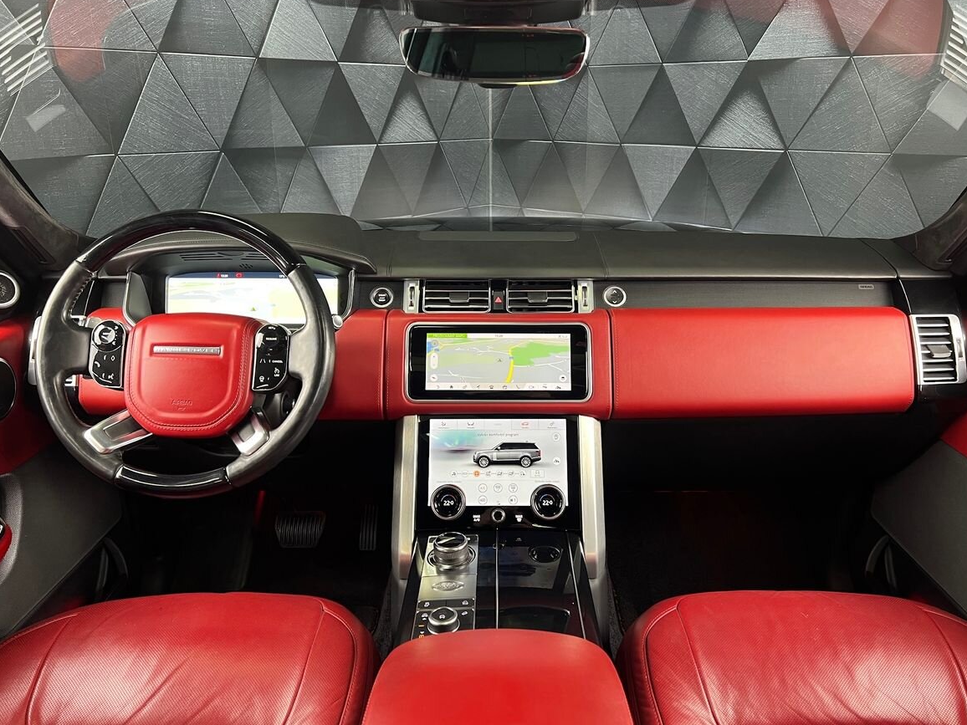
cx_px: 500
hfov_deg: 65.3
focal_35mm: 27
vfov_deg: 51.4
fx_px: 754
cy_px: 365
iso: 125
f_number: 1.5
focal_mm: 5.7
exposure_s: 1/50
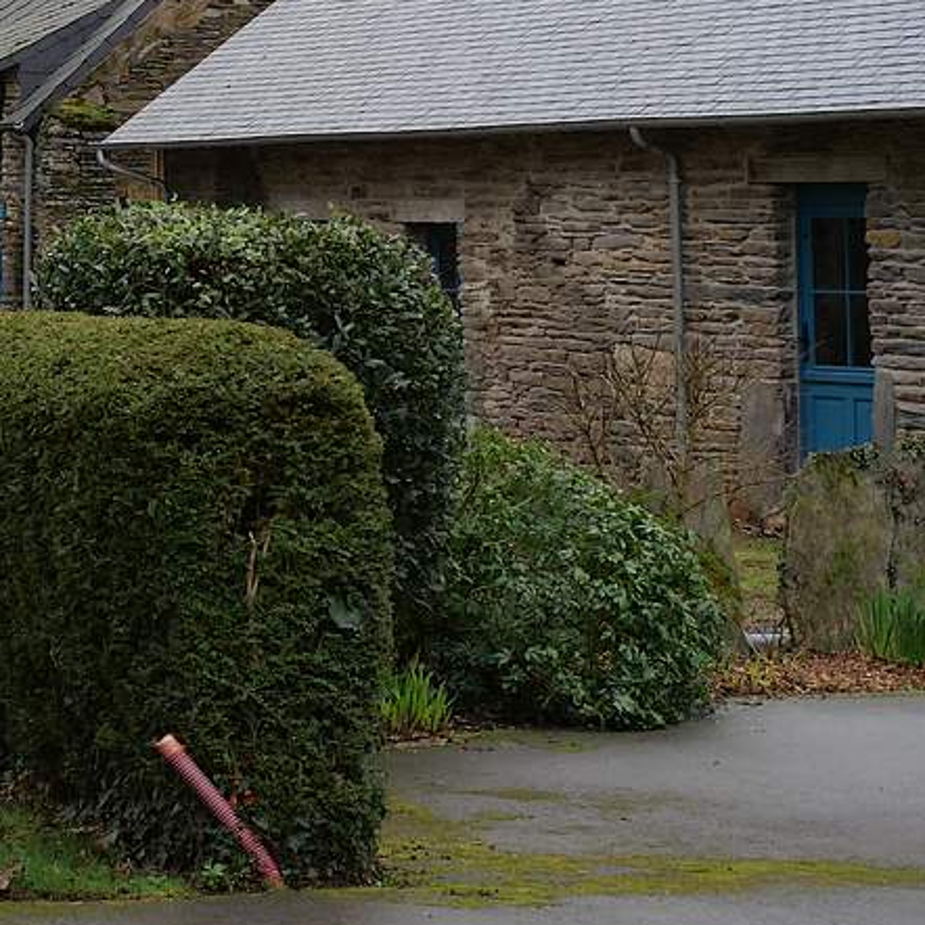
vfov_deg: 14.5
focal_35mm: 120
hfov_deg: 13.9
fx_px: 3628
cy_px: 222
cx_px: -289
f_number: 3.2
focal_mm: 25
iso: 200
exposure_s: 1/640
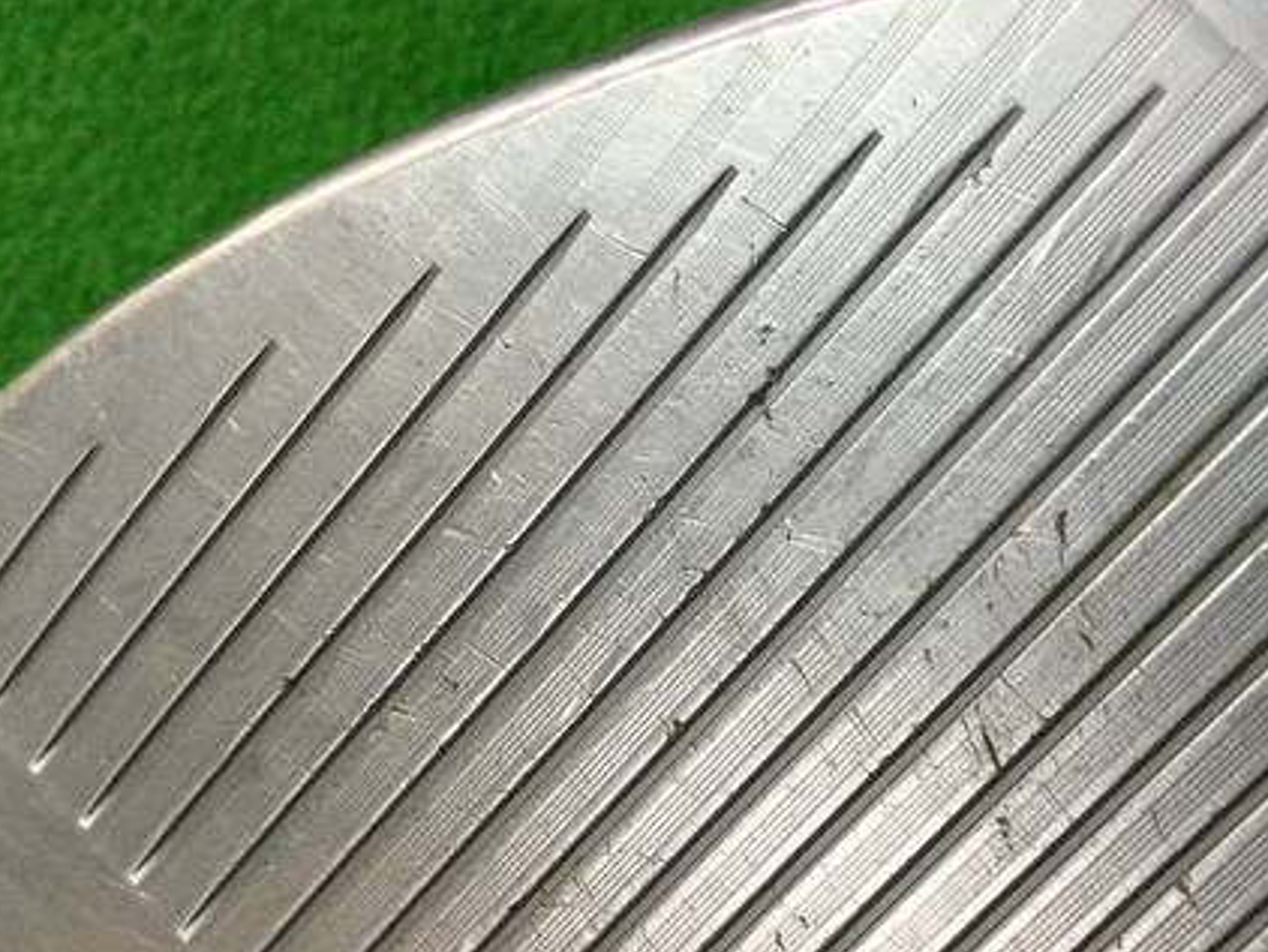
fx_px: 1723
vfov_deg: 30.9
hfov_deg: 39.7
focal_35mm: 47
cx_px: 889
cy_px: 547
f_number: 2.4
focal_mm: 3.3
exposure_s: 1/30
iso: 40
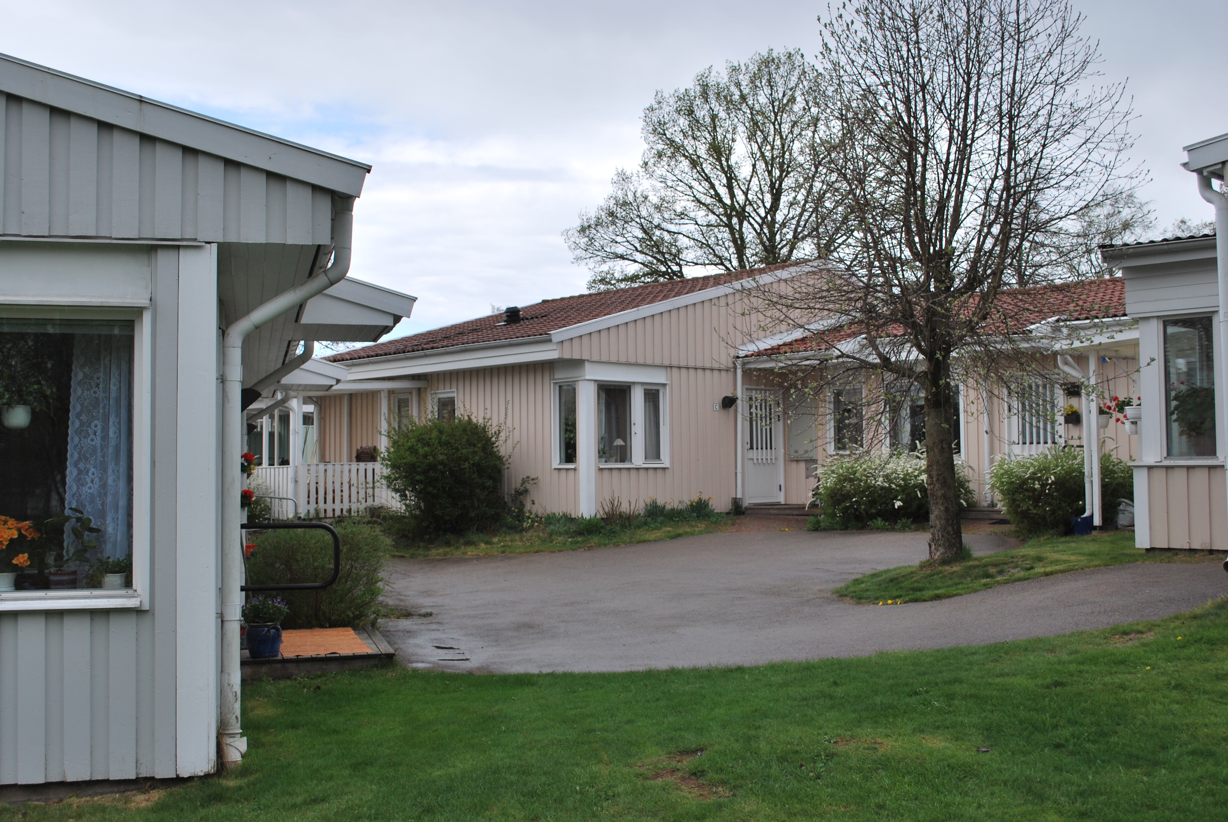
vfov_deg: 34.3
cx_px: 614
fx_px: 1332
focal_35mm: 39
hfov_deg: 49.5
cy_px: 411
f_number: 7.1
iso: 100
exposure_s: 1/200
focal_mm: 26
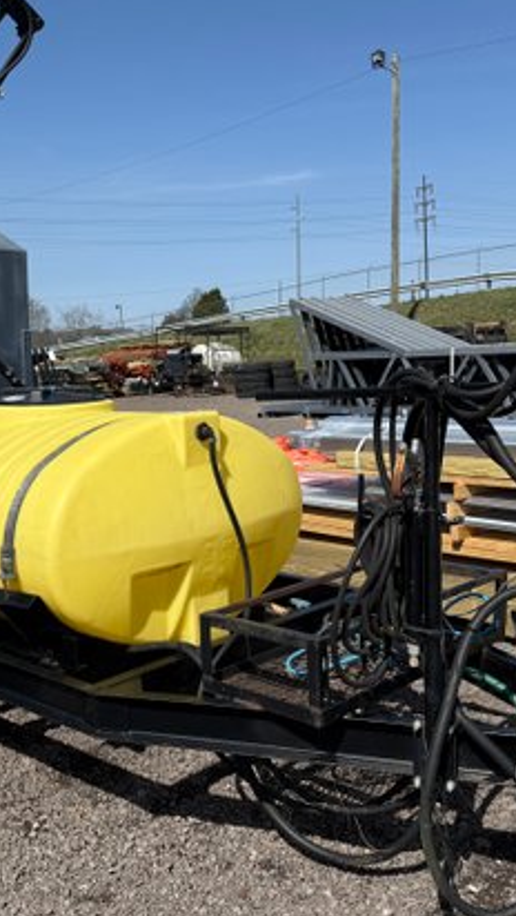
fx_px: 972
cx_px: 195
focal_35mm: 40
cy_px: 464
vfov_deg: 50.5
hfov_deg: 29.6
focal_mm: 6.76
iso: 80
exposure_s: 1/5714
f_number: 1.78
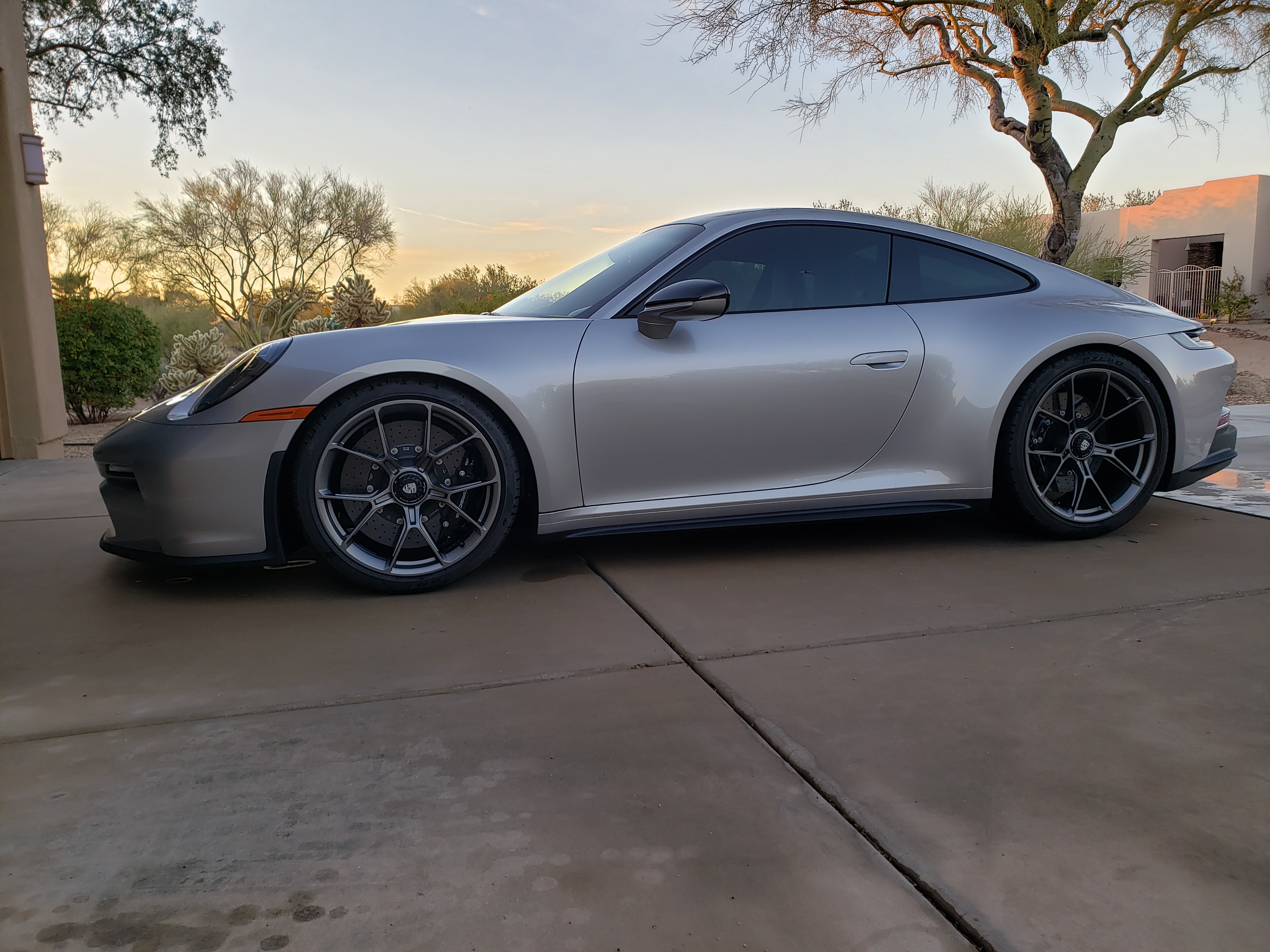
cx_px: 635
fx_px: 954
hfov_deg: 67.3
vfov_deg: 53.1
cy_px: 476
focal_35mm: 26
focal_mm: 4.3
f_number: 2.4
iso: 50
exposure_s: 1/55
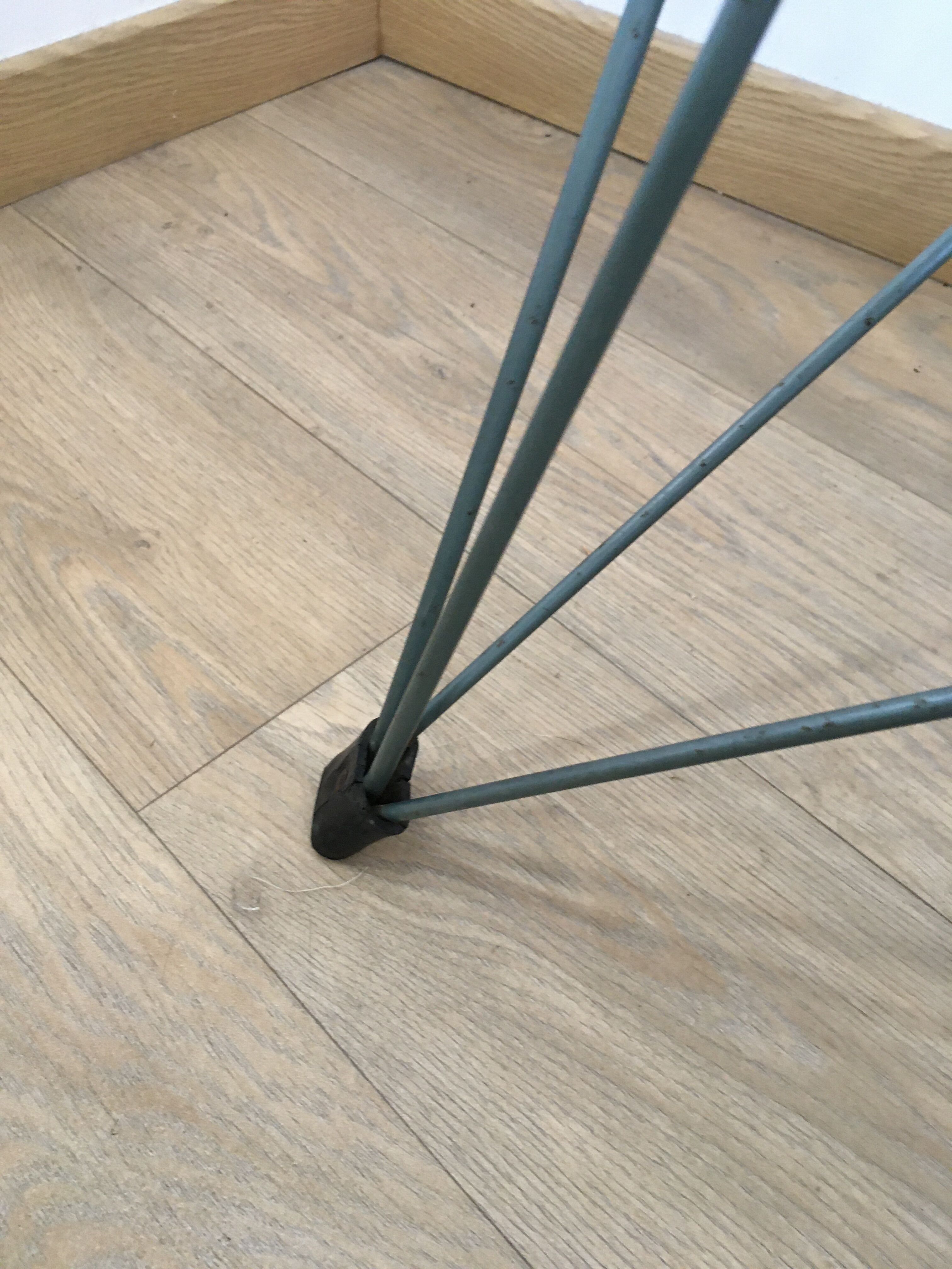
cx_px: 476
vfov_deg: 61.7
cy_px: 634
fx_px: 1063
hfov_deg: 48.2
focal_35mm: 29
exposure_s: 1/33
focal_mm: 4.15
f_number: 2.2
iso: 160
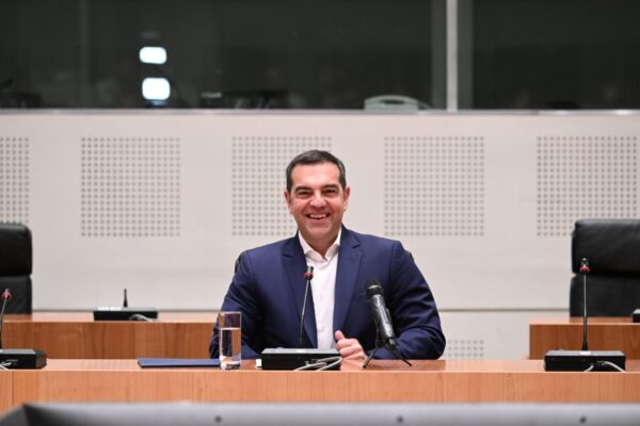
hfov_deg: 10.3
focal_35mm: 200
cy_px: 213
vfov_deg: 6.9
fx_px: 3555
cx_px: 320
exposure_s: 1/200
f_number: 4.5
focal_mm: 200
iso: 5000
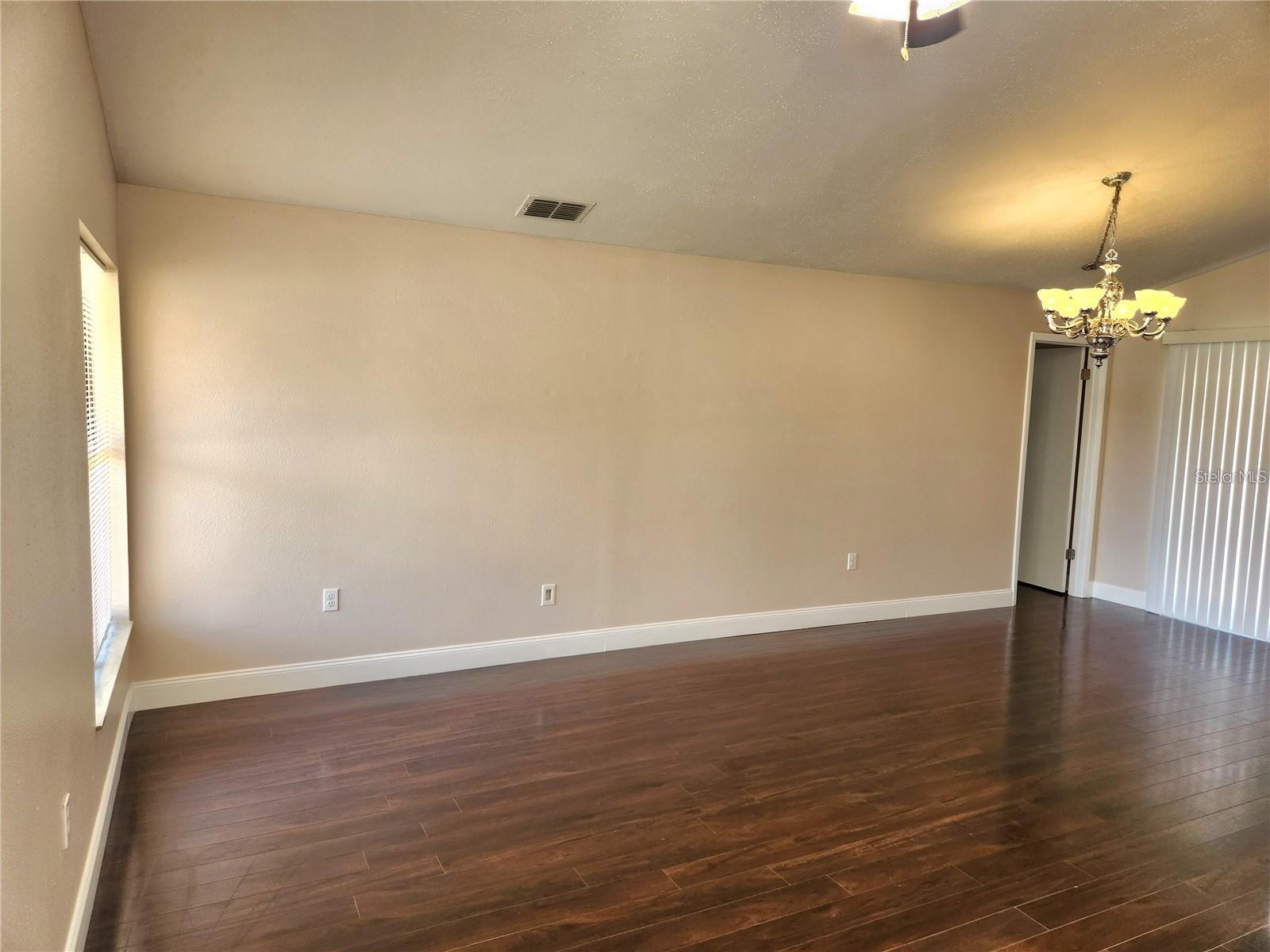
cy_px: 476
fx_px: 844
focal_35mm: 23
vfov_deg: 58.9
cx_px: 635
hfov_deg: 73.9
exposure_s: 1/120
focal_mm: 5.4
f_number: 1.8
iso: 64
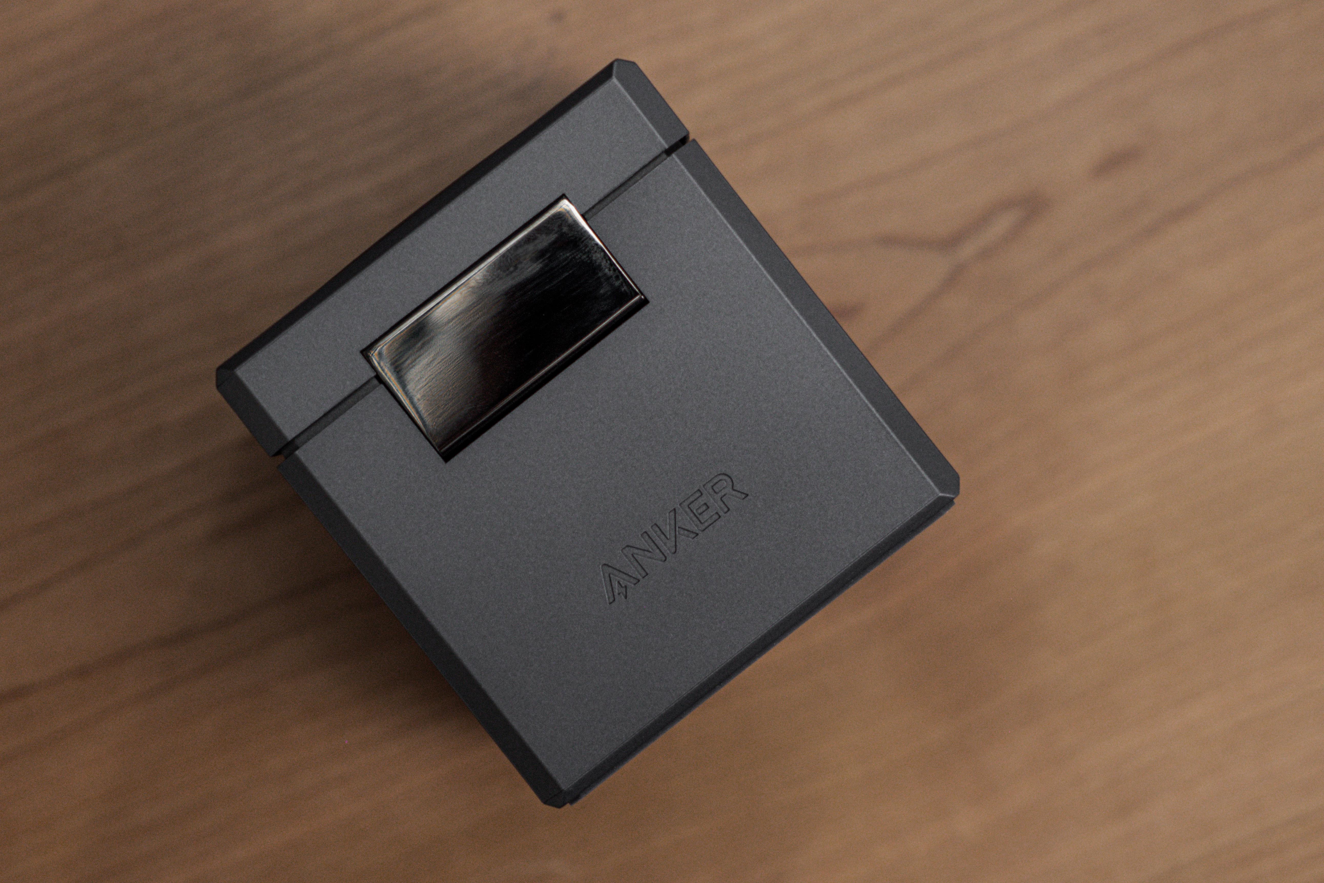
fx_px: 3862
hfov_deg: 19.5
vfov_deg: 13.0
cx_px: 662
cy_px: 442
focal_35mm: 105
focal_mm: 70
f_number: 4
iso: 400
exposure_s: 1/50
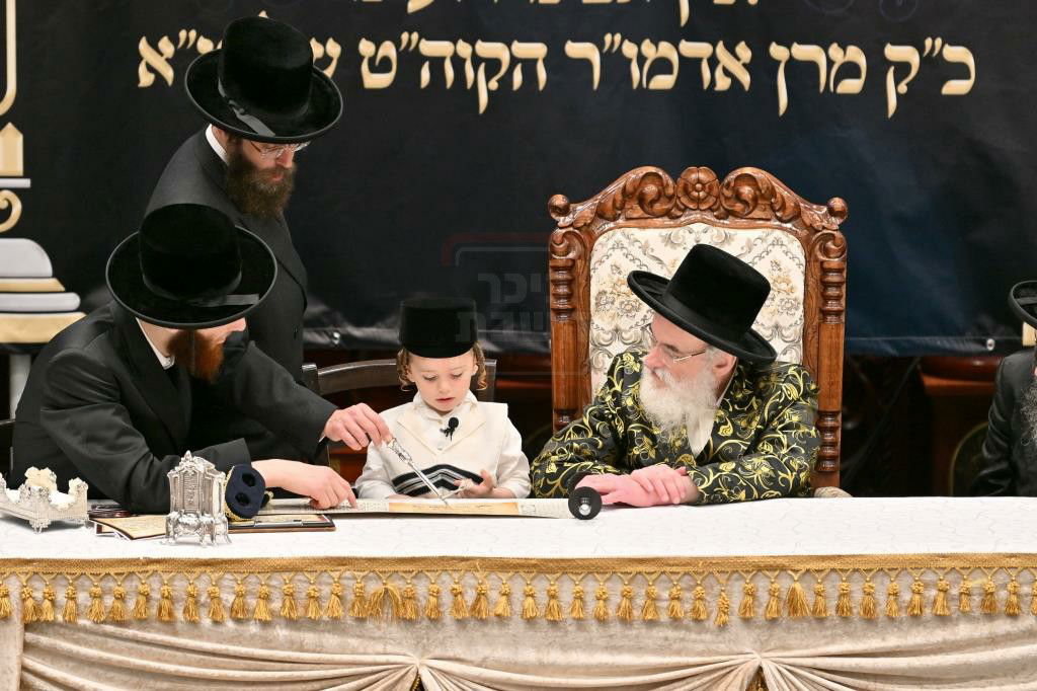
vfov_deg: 4.6
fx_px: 8638
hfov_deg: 6.9
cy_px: 346
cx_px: 518
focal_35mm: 300
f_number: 2.8
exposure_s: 1/500
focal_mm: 200
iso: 400
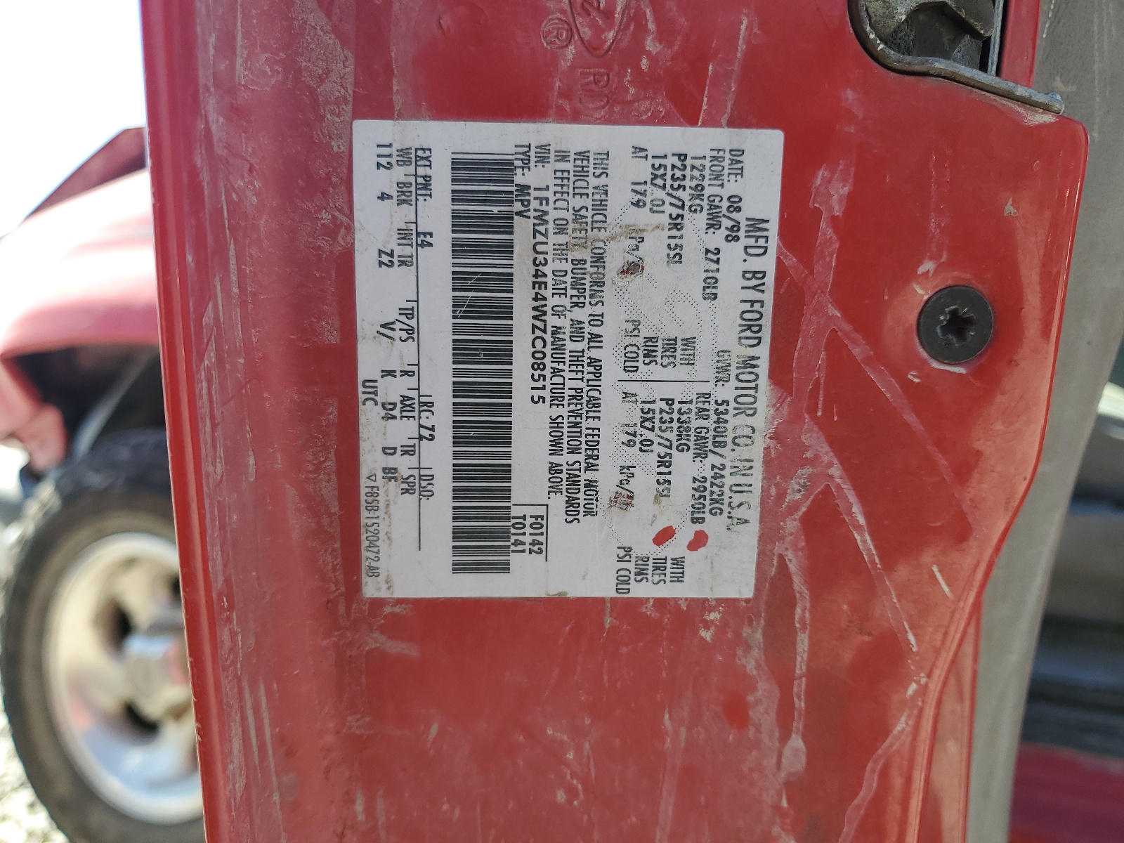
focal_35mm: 26
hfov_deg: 67.3
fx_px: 844
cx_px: 562
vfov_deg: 53.1
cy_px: 422
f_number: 1.5
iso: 50
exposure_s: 1/526
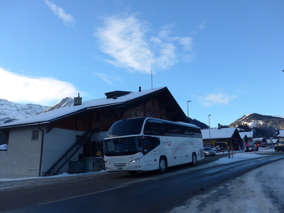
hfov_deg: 61.7
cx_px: 142
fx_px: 238
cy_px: 106
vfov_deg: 48.2
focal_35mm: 29
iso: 80
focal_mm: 6
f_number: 2.8
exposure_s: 1/500
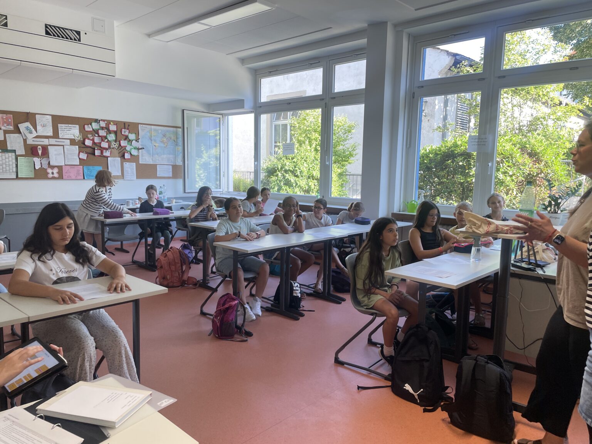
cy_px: 222
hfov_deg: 67.3
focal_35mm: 26
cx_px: 296
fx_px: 445
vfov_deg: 53.1
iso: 64
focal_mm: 4.2
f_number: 1.6
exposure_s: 1/121
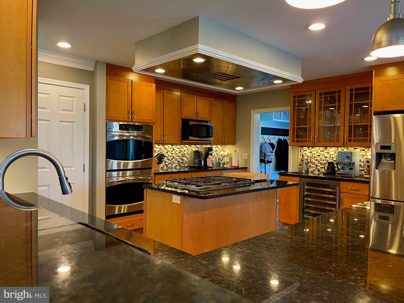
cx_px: 202
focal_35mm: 25
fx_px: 292
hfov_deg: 69.4
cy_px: 152
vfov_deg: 54.9
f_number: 1.6
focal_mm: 5.1
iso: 125
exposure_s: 1/60
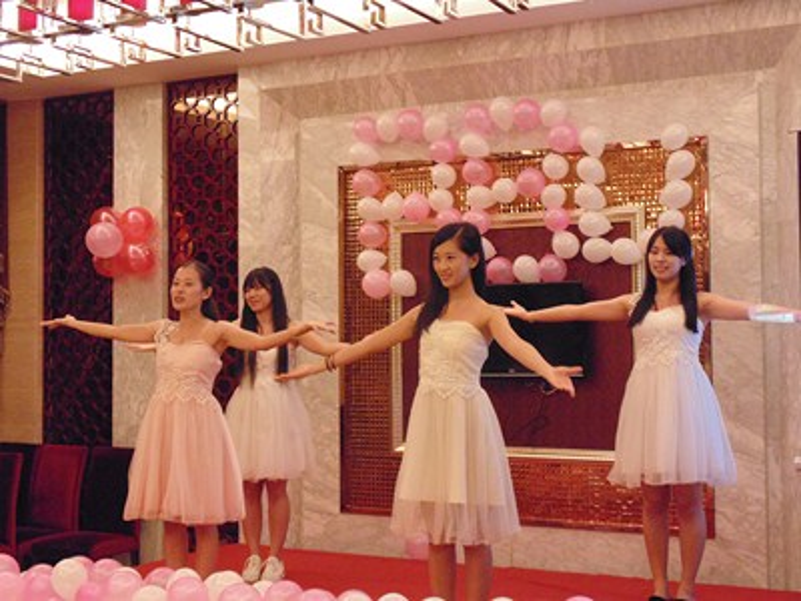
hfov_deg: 36.2
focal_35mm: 53
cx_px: 400
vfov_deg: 27.5
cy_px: 300
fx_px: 1226
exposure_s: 1/25
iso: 500
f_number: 3.9
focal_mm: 9.5
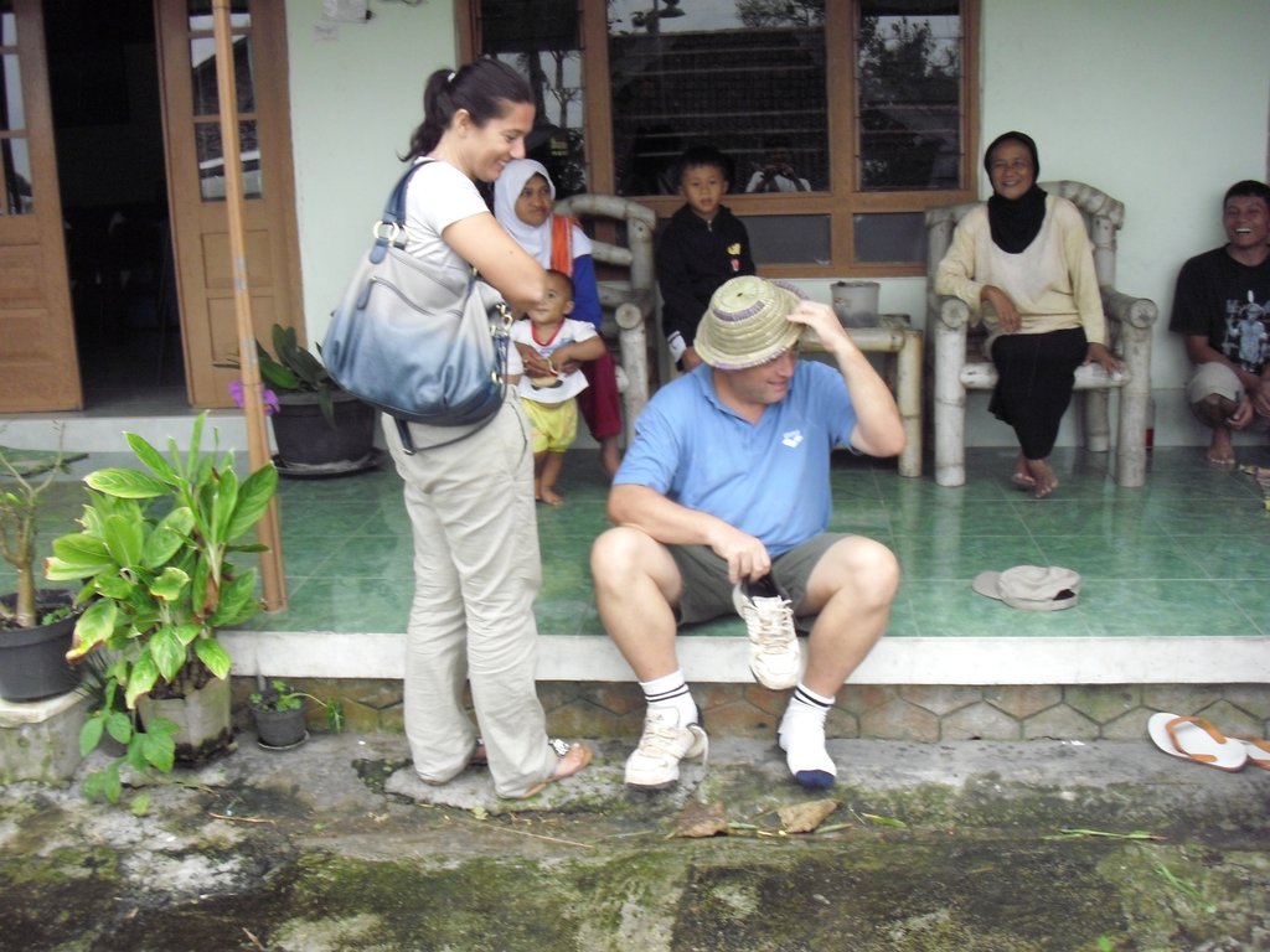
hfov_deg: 49.0
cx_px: 635
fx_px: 1394
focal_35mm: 38
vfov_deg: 37.7
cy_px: 476
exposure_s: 1/80
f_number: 2.8
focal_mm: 6.2
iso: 200
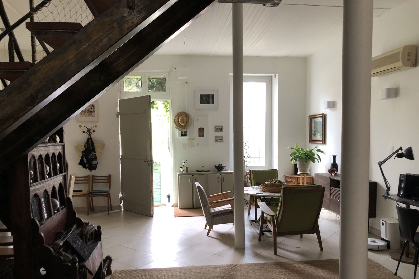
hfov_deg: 61.9
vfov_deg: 43.5
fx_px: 349
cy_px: 161
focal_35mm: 30
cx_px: 213
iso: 50
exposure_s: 1/15
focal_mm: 3.99
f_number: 1.8
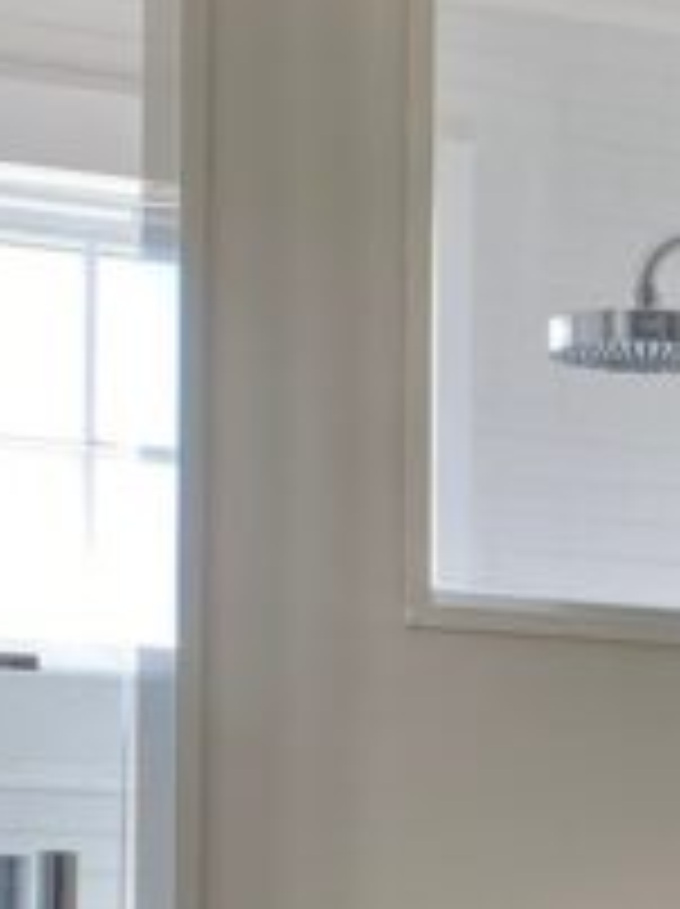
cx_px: 1342
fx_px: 3465
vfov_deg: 14.6
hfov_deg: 10.4
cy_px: 1035
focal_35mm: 132
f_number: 1.8
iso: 64
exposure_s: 1/121
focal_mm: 4.25
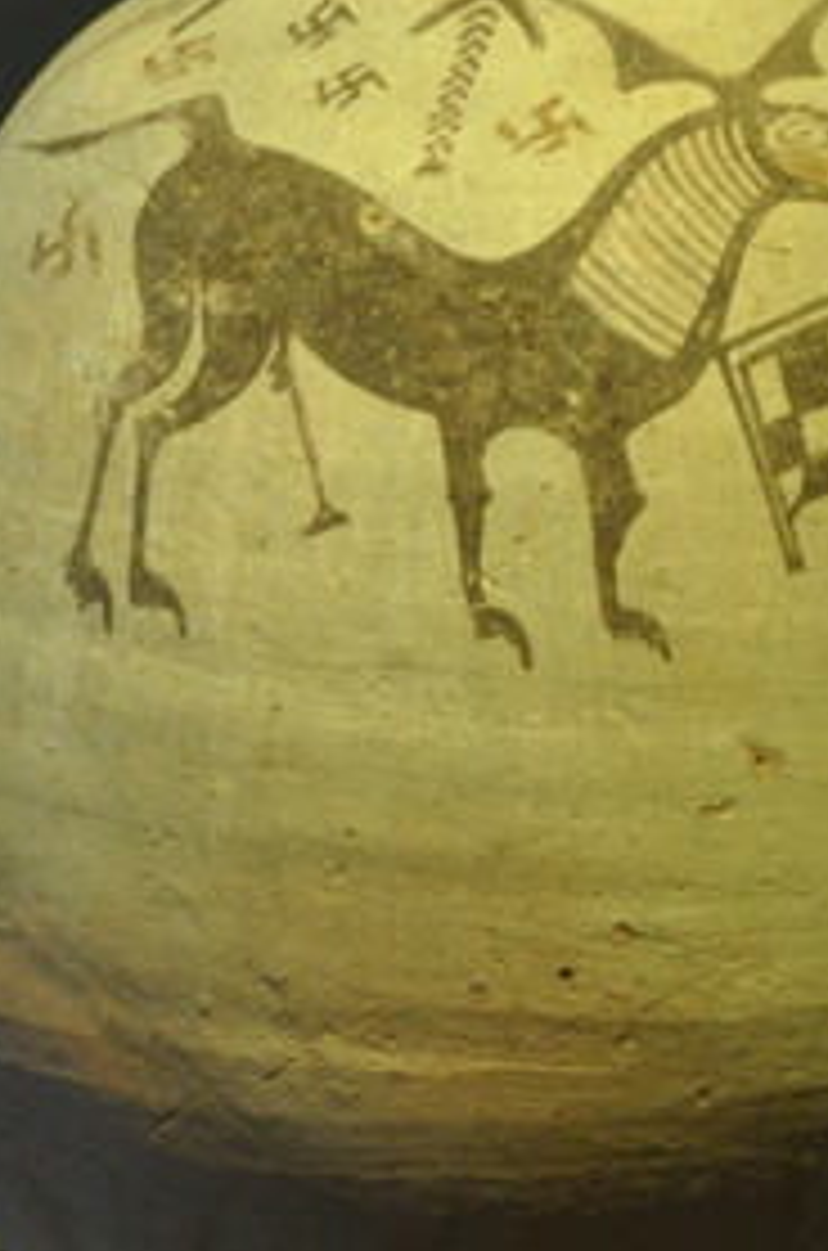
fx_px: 8668
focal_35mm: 250
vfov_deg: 8.3
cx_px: 448
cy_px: 436
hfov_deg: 5.5
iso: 800
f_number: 5
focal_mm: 70
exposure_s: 1/20
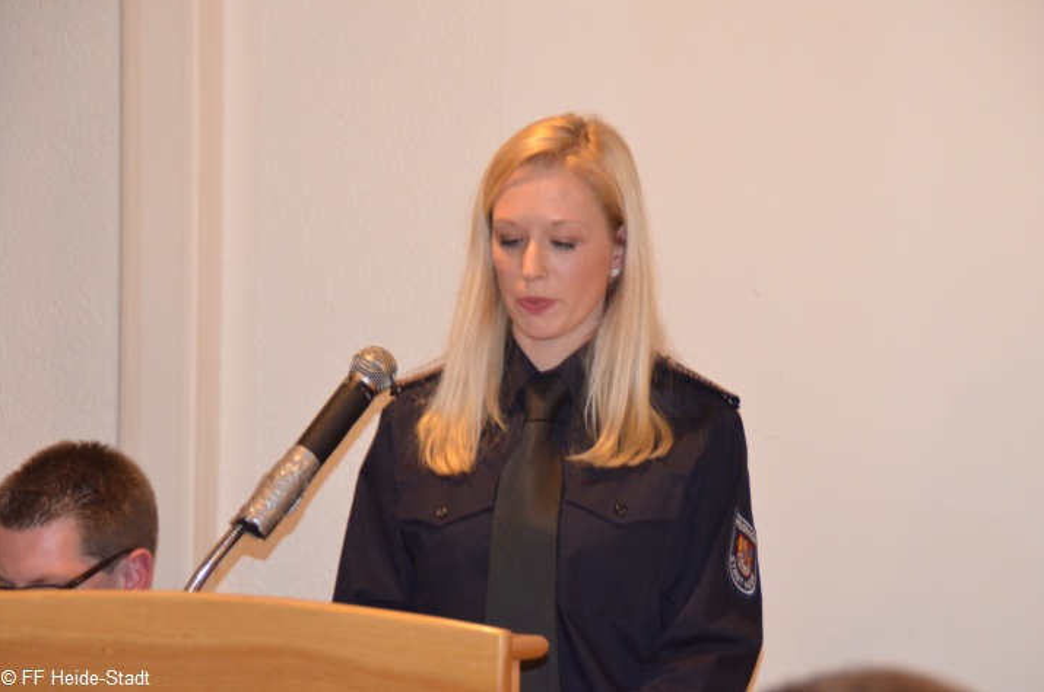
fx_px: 4371
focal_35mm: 151
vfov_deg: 9.1
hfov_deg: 13.6
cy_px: 345
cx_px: 523
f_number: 5.6
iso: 3200
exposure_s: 1/60
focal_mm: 100
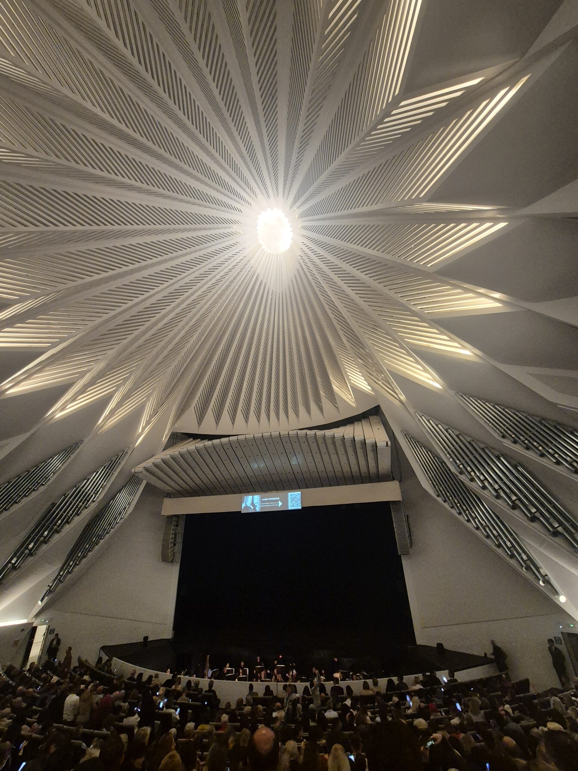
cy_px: 386
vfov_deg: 106.2
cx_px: 289
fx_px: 289
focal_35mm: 13
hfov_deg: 89.9
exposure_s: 1/50
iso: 1000
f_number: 2.2
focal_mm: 2.2
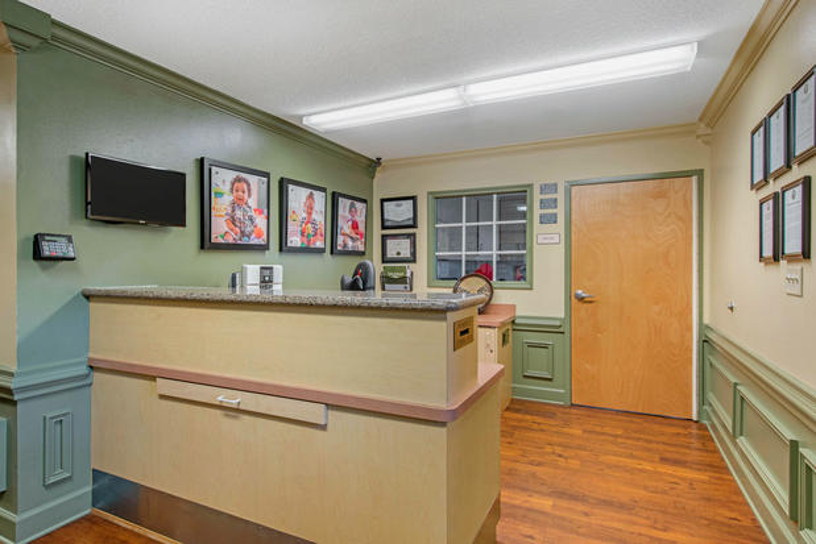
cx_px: 408
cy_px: 272
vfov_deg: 64.6
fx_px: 431
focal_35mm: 19
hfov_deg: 86.9
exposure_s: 1/25
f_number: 11
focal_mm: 19
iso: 400
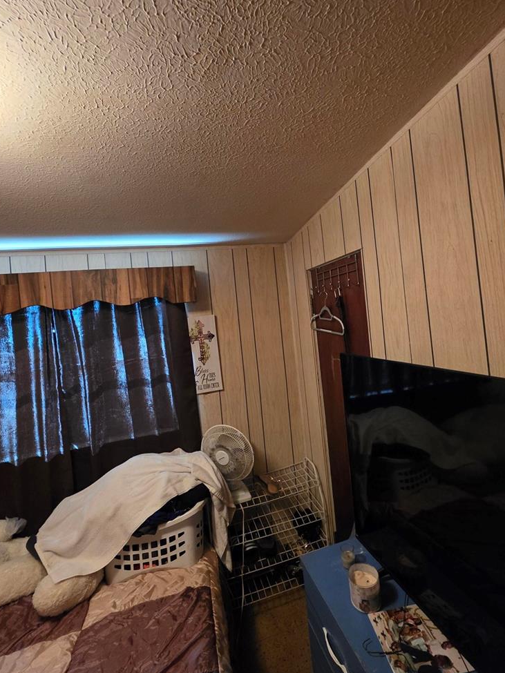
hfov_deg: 78.0
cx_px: 267
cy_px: 313
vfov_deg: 94.4
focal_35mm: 16
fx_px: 311
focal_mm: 2.2
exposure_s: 1/60
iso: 1000
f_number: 1.9
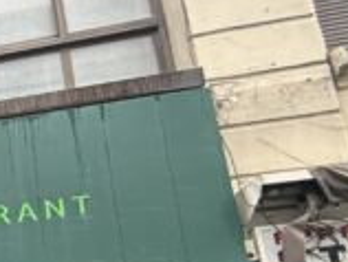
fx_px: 614
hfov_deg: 20.2
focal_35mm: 61
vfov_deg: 21.1
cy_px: 372
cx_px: -311
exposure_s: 1/99
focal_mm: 2.22
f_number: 2.2
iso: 200
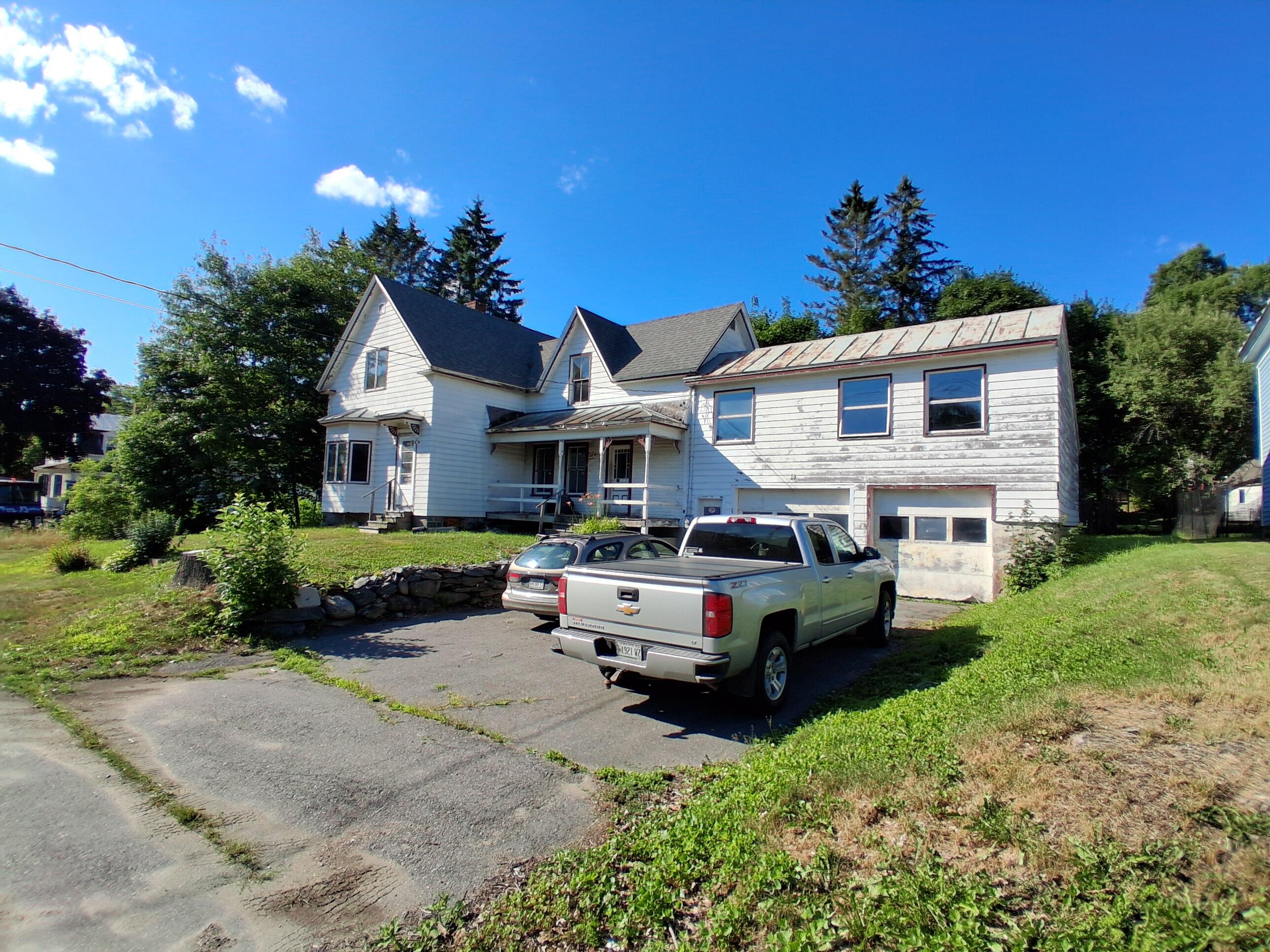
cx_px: 635
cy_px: 476
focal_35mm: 17
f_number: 2.2
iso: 50
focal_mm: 1.4
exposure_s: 1/1637
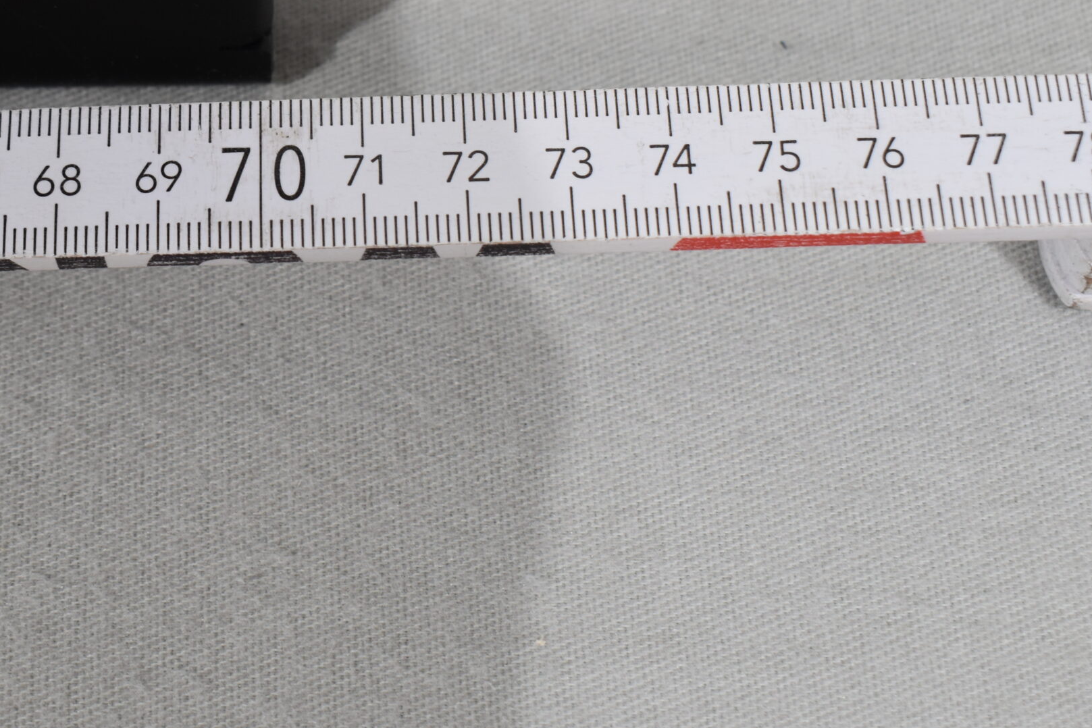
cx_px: 280
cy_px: 175
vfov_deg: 17.8
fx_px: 2305
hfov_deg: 26.3
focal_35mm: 76
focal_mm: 32
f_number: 7.1
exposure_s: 1/60
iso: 400
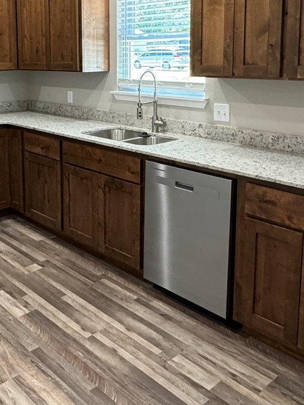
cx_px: 89
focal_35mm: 38
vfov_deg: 47.4
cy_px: 109
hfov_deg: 37.1
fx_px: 445
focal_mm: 2.22
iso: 320
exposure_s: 1/120
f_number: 2.2
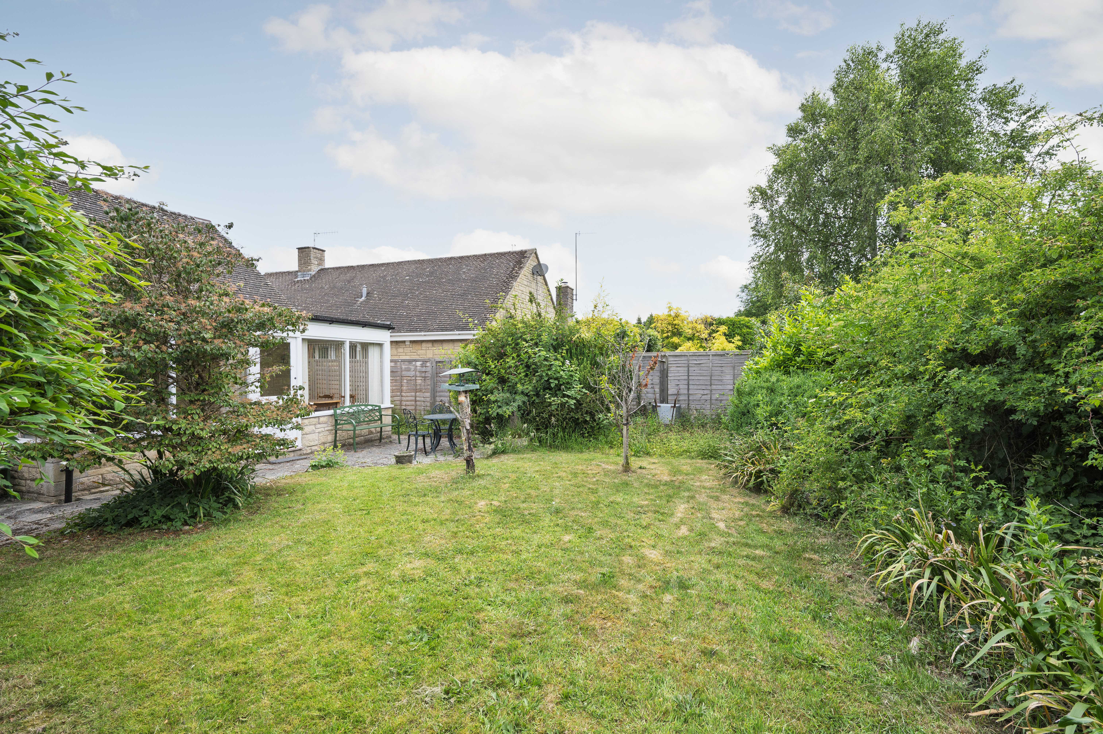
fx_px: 475
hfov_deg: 98.6
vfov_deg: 75.4
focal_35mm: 16
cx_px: 552
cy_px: 367
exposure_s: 1/160
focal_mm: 15.5
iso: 250
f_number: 8
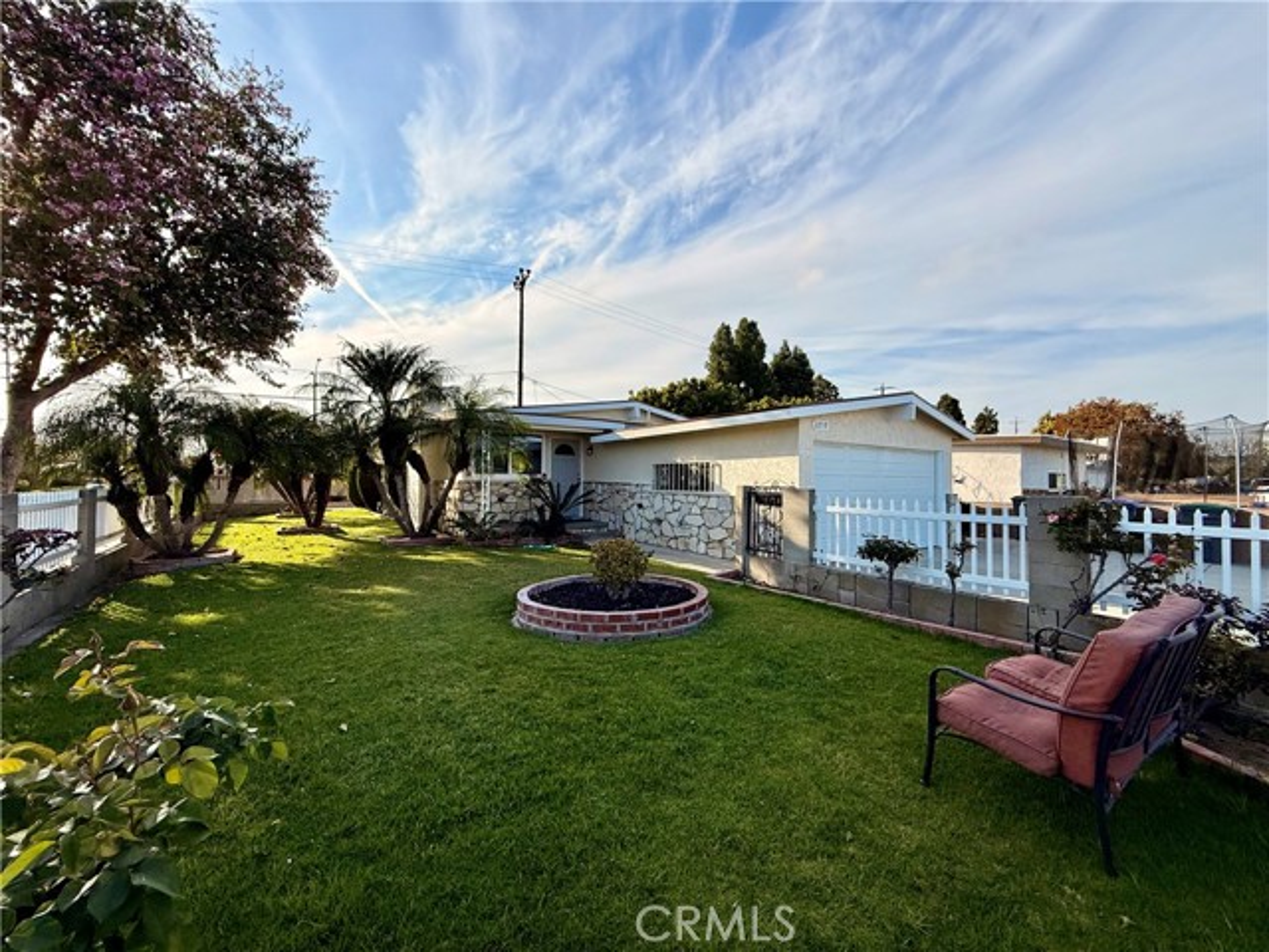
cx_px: 634
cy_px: 476
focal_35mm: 14
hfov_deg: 102.1
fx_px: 513
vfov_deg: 85.7
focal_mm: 2.22
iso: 50
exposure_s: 1/2092
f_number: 2.2
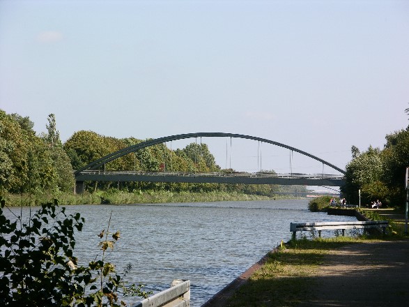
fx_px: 2126
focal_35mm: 180
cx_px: 204
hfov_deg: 11.0
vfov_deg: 8.2
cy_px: 154
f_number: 6.3
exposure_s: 1/178
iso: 50
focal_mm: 44.7
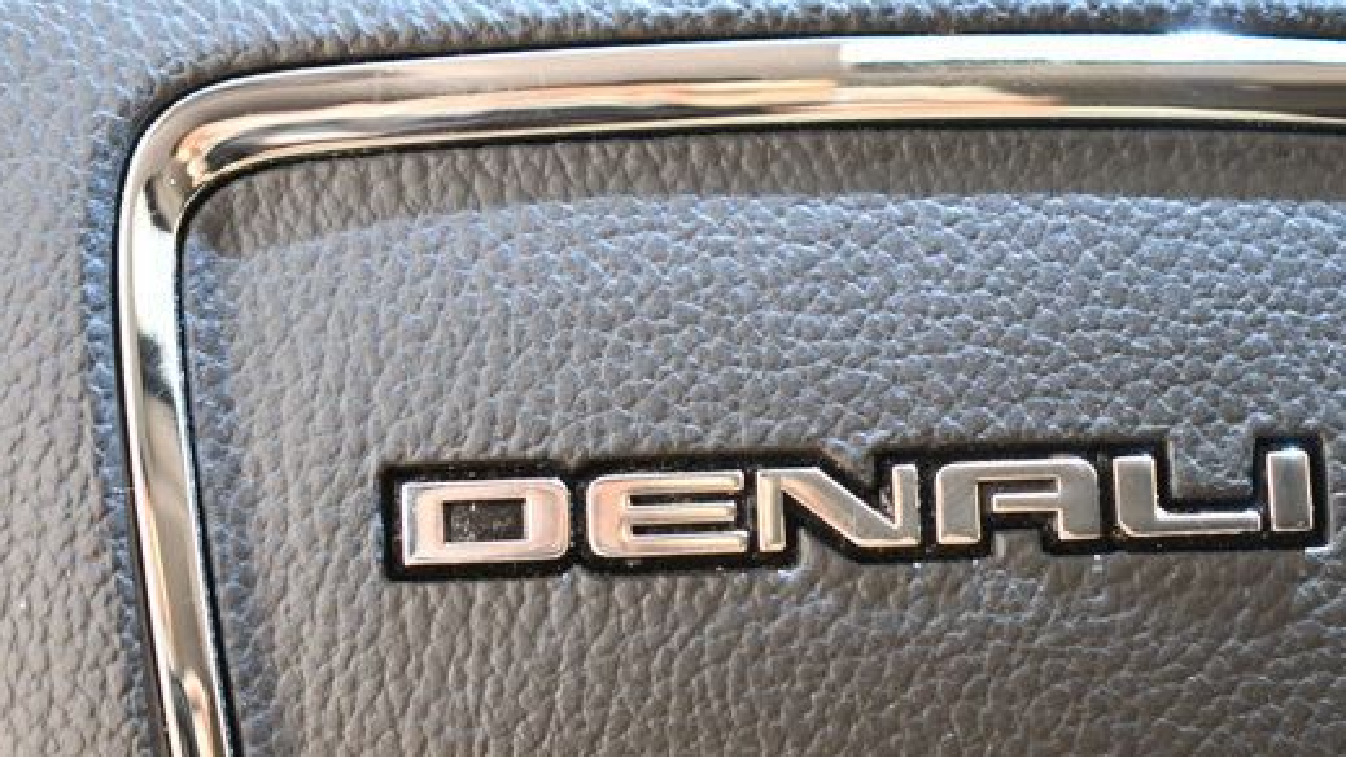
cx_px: 820
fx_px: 3319
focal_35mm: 93
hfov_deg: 22.9
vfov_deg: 13.0
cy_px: 535
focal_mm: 48
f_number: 5.3
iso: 800
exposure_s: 1/125
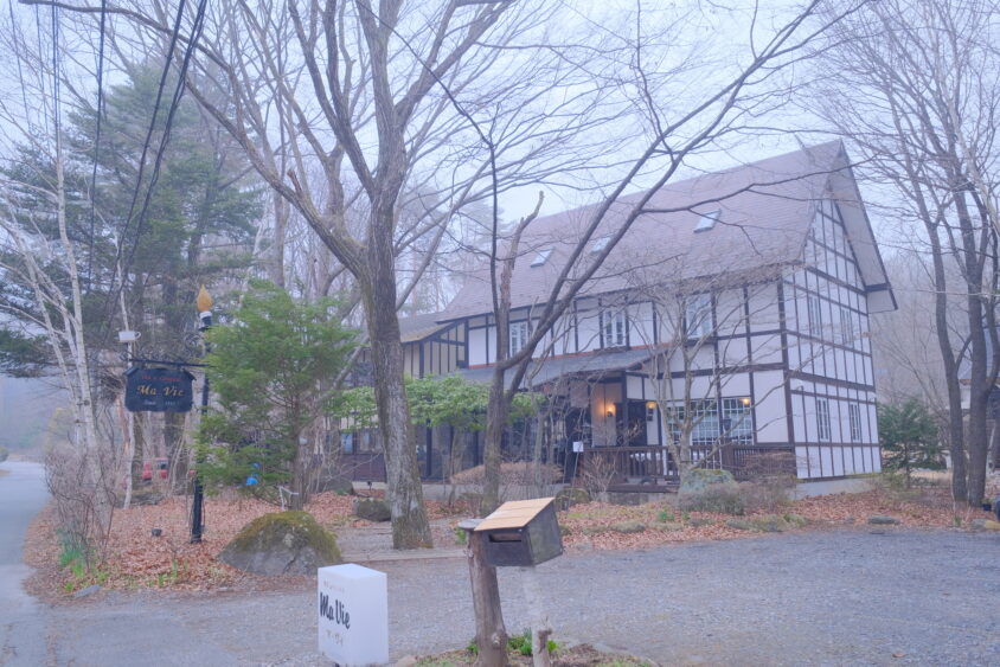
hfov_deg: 67.4
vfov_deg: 47.9
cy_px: 334
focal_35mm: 27
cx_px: 500
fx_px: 750
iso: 1250
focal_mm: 18.2
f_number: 4
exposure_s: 1/180
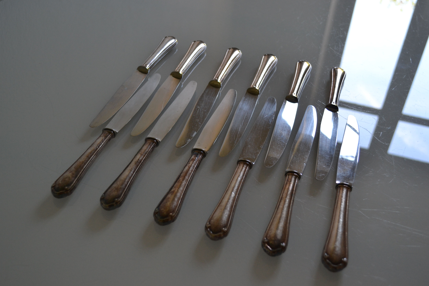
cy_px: 139
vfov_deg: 32.6
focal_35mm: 41
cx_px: 207
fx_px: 489
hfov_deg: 47.4
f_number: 4.5
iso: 400
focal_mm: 26
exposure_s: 1/80
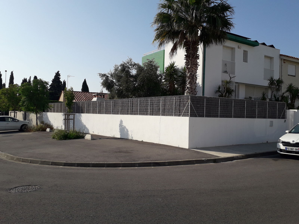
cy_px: 112
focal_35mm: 27
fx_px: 233
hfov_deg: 65.3
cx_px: 150
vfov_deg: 51.4
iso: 40
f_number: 1.9
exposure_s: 1/2336
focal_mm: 3.6
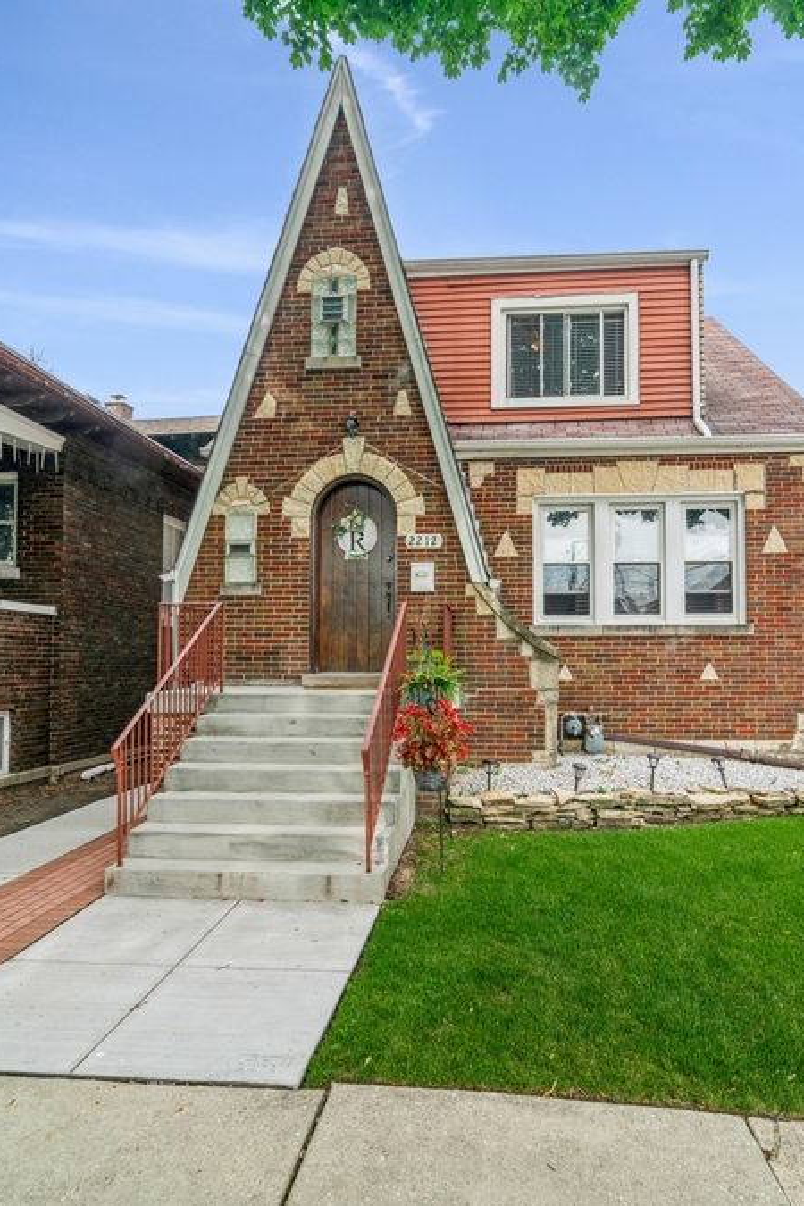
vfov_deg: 84.0
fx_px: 670
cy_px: 599
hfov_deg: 61.8
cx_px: 436
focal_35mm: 20
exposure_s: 1/160
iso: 200
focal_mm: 12
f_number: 8
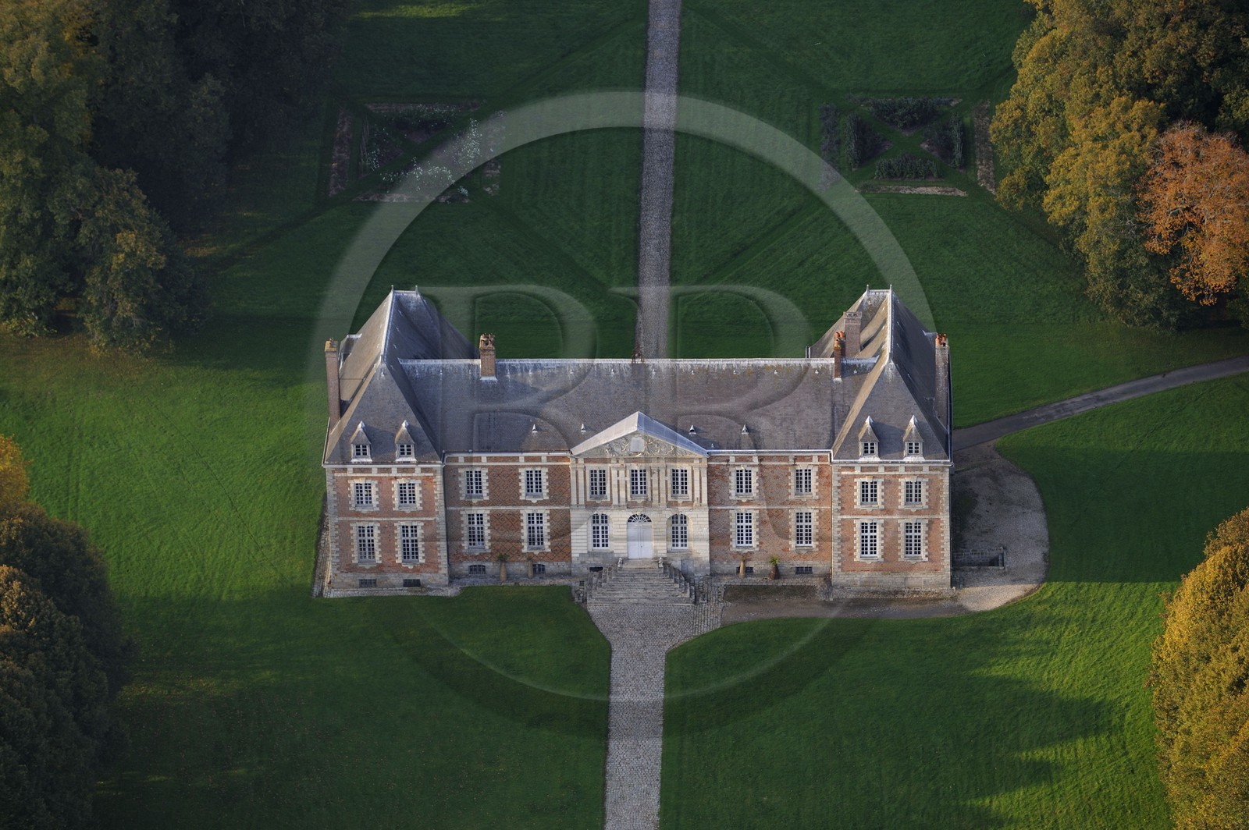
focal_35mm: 155
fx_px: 5373
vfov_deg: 8.8
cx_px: 624
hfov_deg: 13.3
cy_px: 415
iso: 400
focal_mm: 155
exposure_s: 1/800
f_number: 4
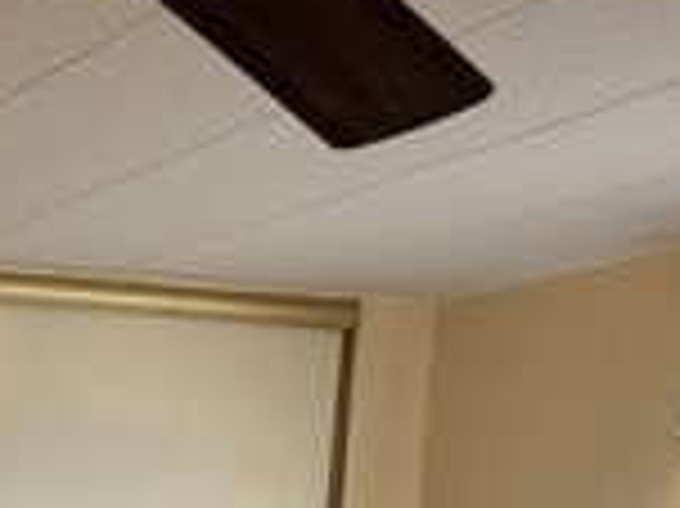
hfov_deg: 16.6
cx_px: -486
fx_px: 2002
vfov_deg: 13.4
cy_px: 832
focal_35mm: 102
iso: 500
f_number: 1.78
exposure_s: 1/60
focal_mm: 6.76
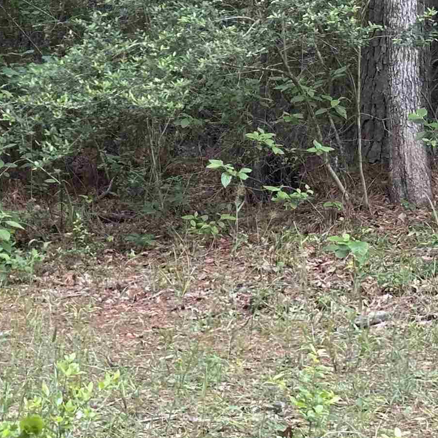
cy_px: 86
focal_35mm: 145
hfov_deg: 11.7
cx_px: -161
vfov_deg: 12.0
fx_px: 2076
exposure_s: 1/192
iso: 50
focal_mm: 6.86
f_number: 1.78
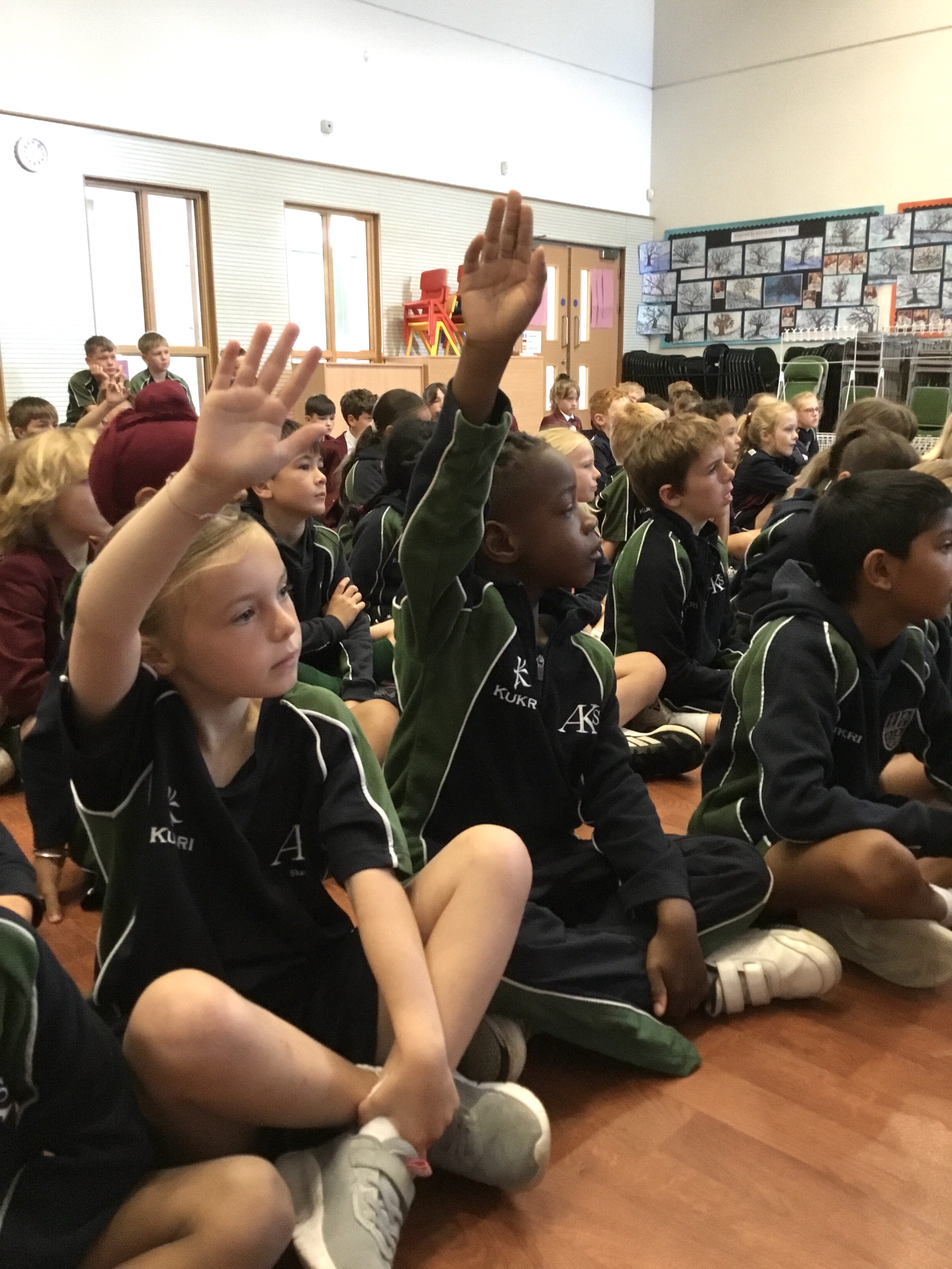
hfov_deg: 45.4
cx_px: 476
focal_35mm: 31
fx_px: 1137
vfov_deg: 58.4
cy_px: 634
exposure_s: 1/20
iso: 200
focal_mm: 3.3
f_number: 2.4
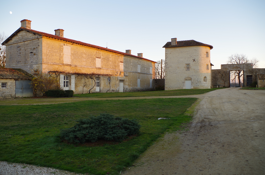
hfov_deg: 67.5
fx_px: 198
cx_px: 132
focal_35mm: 27
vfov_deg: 47.7
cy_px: 88
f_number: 7.1
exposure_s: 1/40
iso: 200
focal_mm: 18
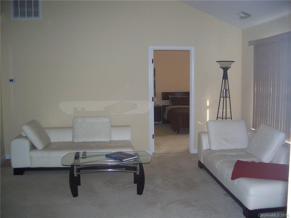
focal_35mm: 37
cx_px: 146
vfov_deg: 38.7
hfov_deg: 50.1
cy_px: 109
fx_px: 311
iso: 200
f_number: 2.8
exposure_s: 1/60
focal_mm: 7.8
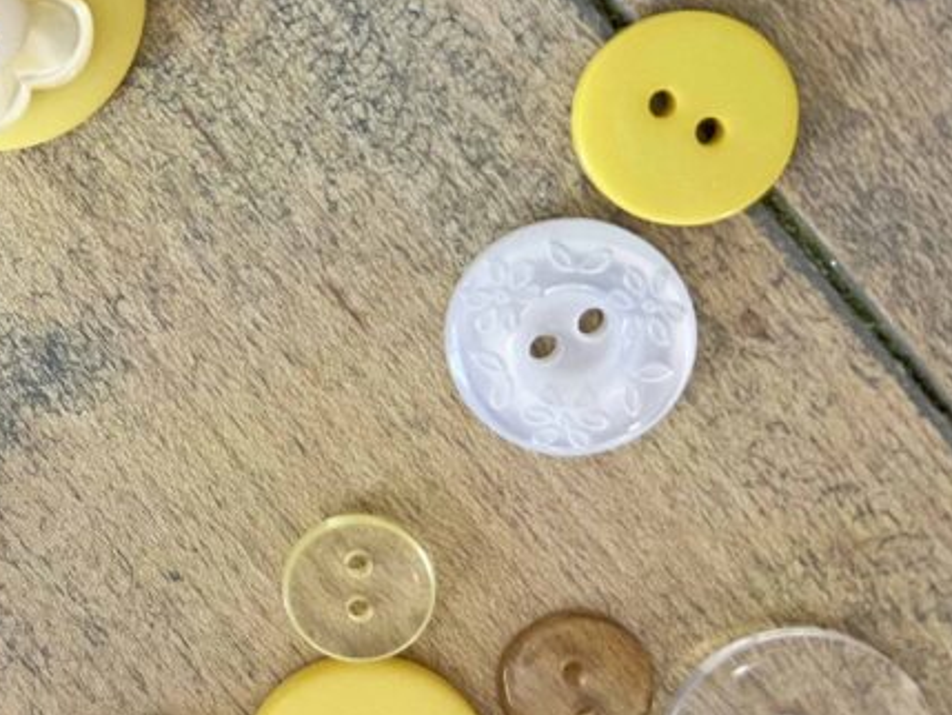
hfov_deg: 27.9
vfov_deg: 23.2
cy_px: 120
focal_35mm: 62
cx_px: -140
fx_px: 1706
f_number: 1.5
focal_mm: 5.7
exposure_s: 1/99
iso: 125
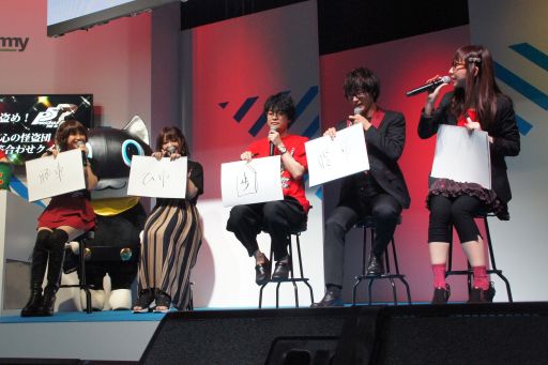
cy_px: 182
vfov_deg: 31.9
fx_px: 639
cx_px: 274
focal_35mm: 42
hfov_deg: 46.4
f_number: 9
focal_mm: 28
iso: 1600
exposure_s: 1/80
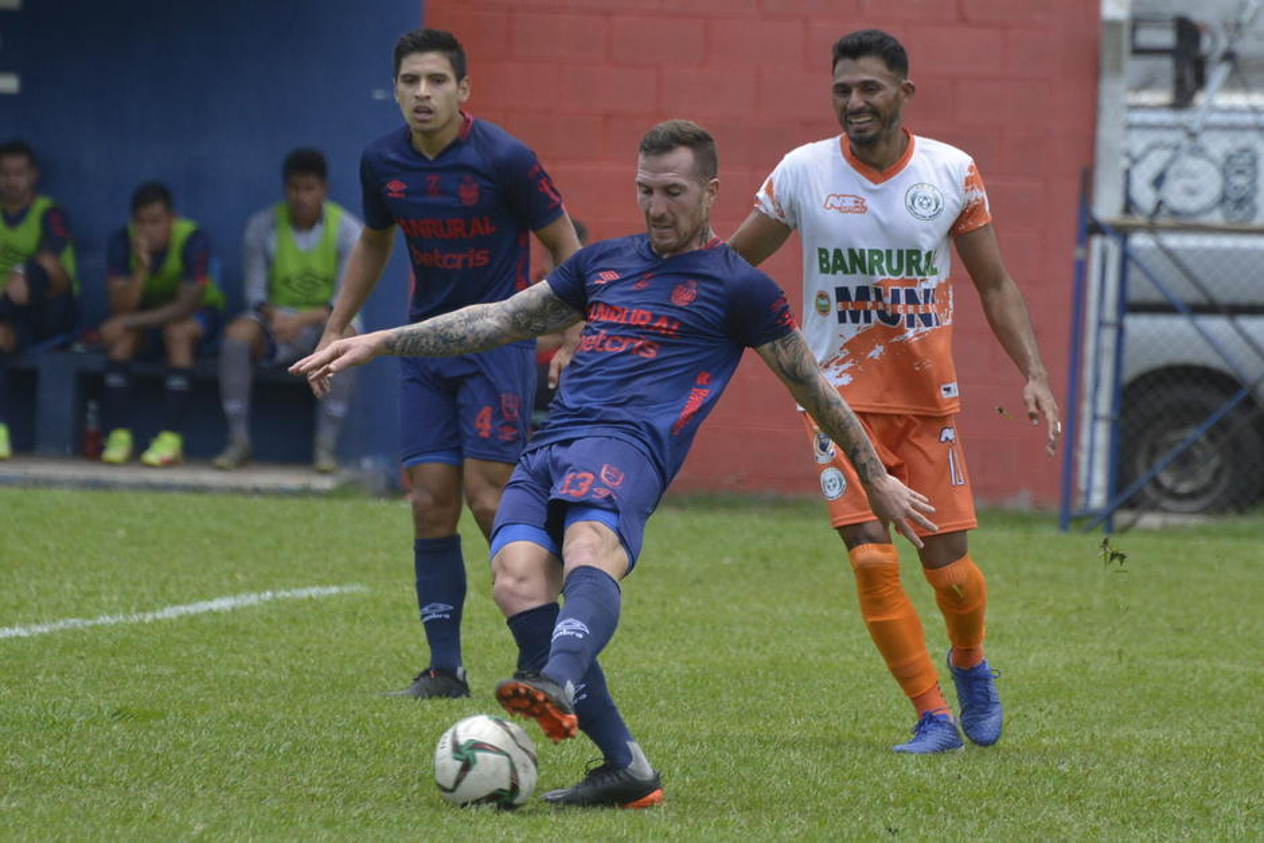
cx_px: 632
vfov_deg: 4.6
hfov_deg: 6.9
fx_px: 10534
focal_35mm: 300
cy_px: 422
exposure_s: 1/2000
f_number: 5.6
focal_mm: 300
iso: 640
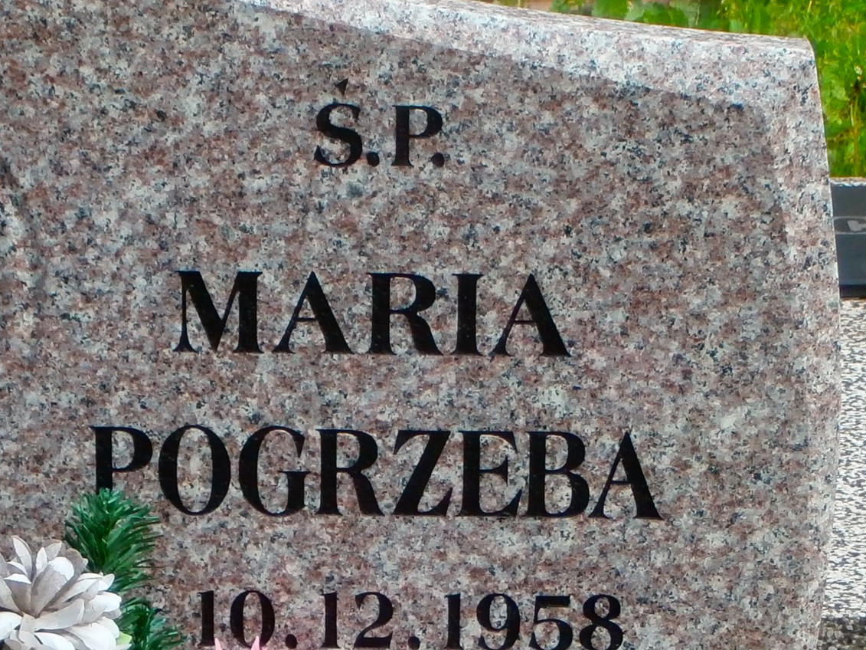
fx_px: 3777
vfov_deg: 9.8
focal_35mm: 151
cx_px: 393
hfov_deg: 13.1
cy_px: 488
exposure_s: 1/250
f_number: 4.5
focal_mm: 10.11
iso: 100
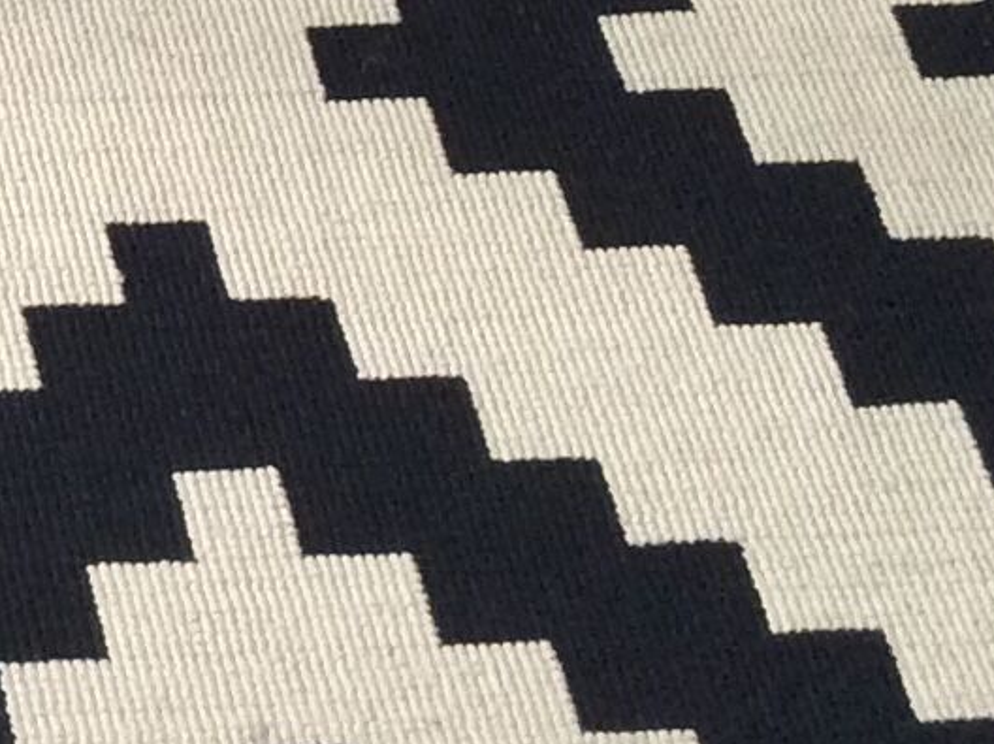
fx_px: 4504
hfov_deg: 11.8
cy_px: -198
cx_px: -695
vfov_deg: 9.3
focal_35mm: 157
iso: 160
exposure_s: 1/25
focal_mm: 3.3
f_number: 2.4
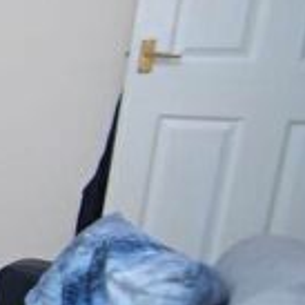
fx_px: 648
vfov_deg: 26.2
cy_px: 223
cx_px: -390
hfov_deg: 16.0
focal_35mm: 65
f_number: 4.8
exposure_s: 1/90
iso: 400
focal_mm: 10
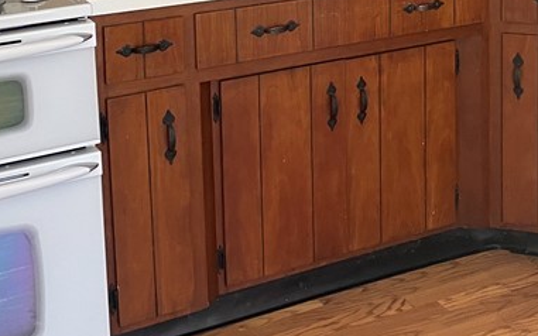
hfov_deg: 27.5
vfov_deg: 16.7
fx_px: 1085
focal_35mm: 74
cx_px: 394
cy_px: -83
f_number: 1.6
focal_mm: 4.2
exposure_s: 1/94
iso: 125
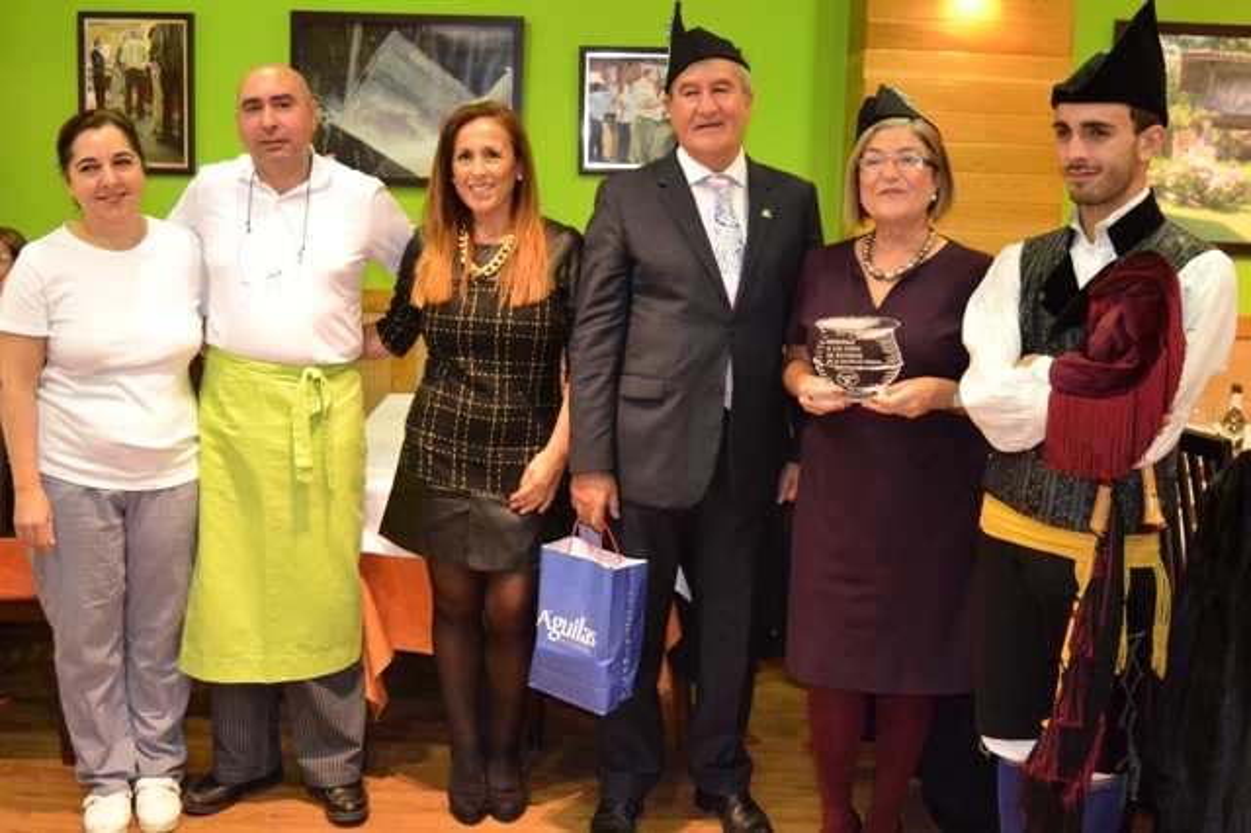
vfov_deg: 39.9
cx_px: 626
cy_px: 416
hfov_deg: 57.2
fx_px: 1146
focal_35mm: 33
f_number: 3.5
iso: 2500
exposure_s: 1/60
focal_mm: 22
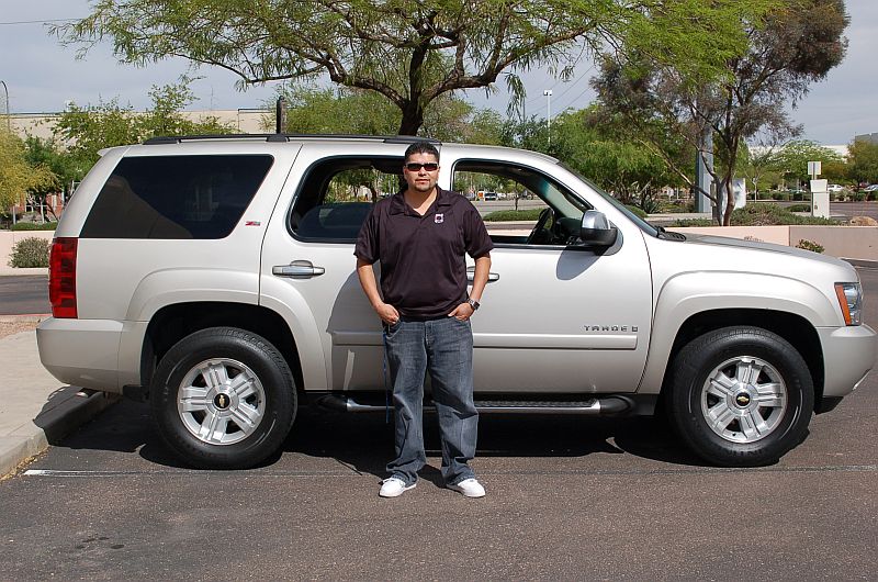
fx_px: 1059
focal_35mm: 44
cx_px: 439
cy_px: 291
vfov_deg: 30.7
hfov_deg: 45.0
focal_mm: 29
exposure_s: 1/400
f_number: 10
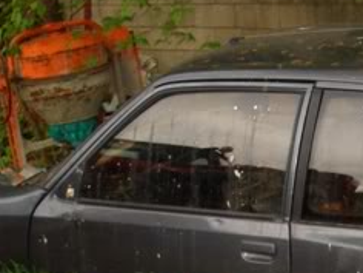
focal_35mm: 95
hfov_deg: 20.3
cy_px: 296
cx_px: 318
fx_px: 996
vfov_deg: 15.2
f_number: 2.6
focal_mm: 5.8
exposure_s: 1/60
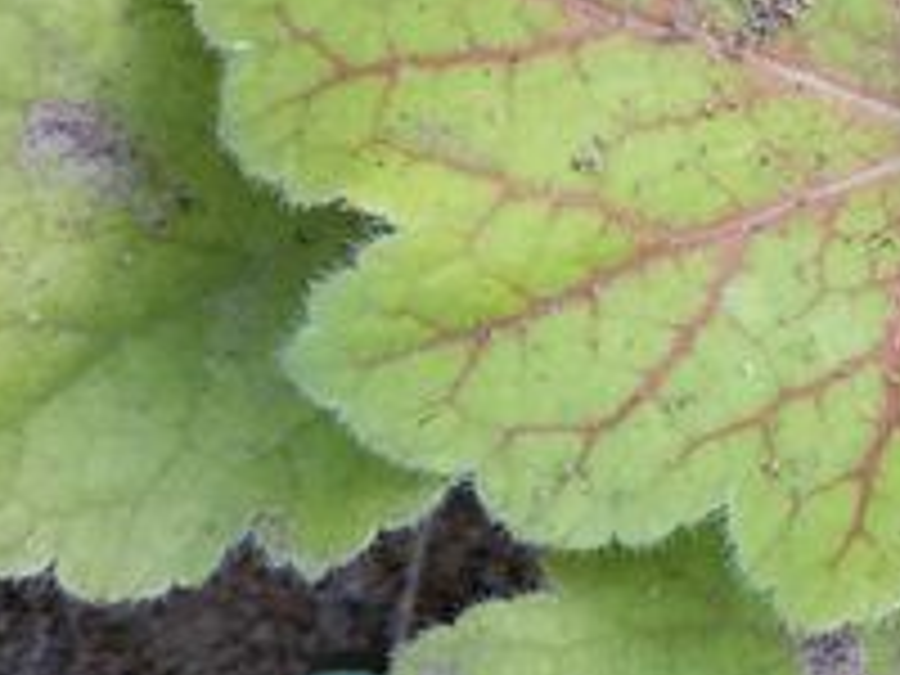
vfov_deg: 16.5
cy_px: 196
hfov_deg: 18.4
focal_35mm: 89
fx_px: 2314
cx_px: 1508
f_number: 1.9
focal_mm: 3.94
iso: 200
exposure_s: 1/33
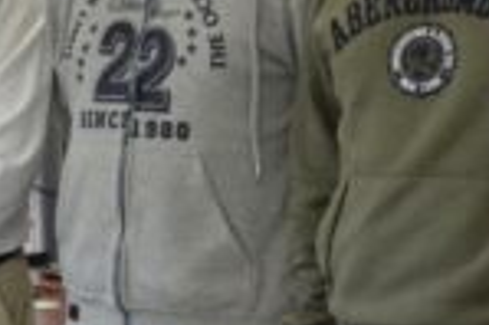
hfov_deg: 13.0
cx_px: 59
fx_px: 2130
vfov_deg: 8.7
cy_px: 76
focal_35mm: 157
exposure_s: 1/60
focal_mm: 26
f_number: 4.2
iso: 640
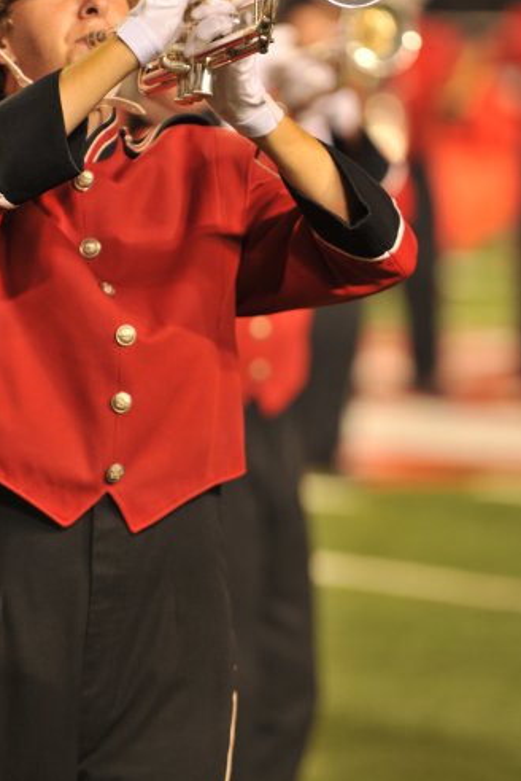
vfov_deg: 5.6
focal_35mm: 366
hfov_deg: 3.8
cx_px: 214
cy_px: 310
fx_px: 7933
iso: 360
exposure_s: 1/60
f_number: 2.8
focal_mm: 200
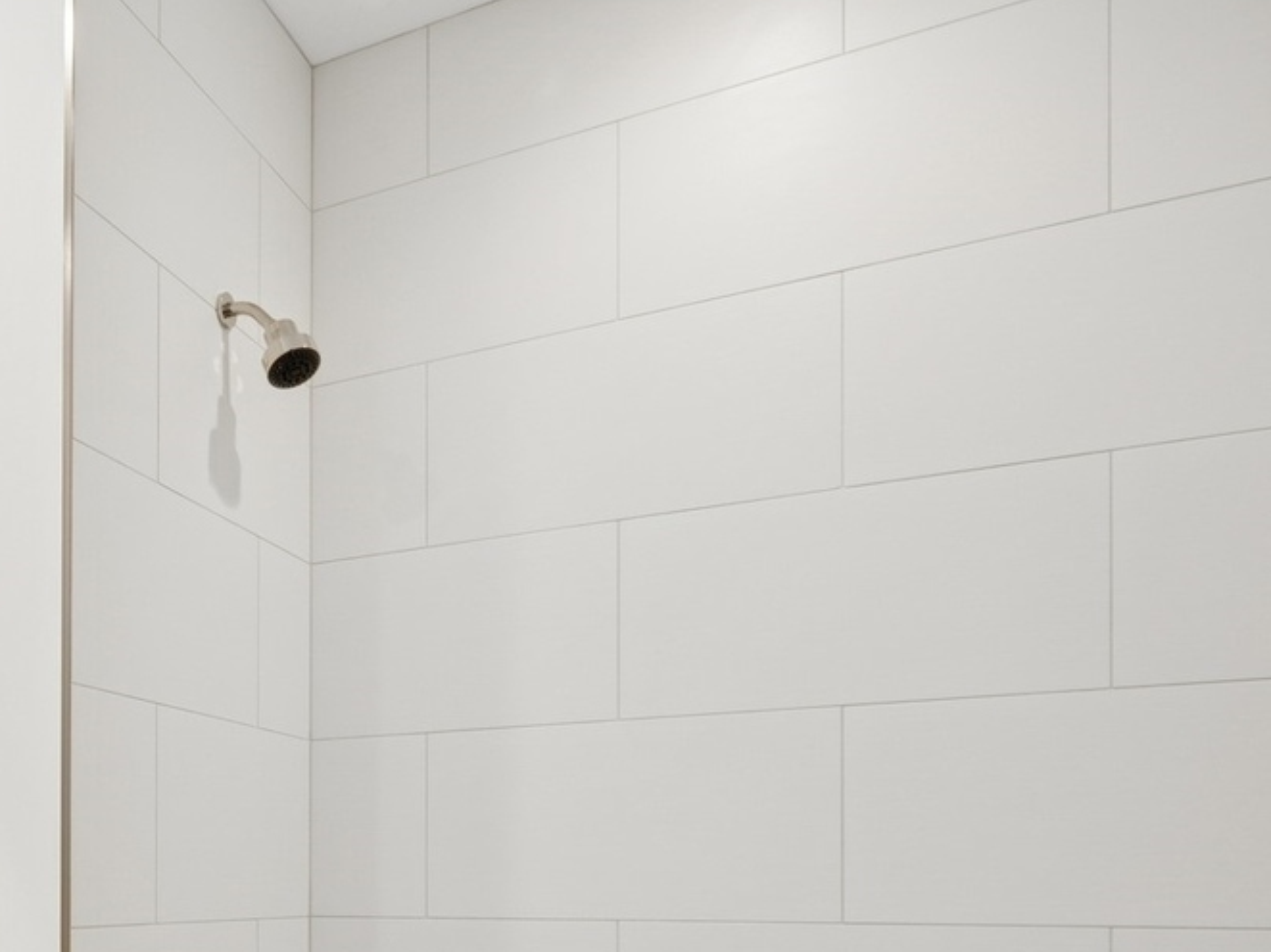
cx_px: 190
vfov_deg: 38.7
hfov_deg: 50.7
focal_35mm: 33
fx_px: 1211
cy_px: 923
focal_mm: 14
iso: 100
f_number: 10
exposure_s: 1/2
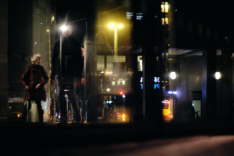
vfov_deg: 16.3
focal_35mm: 84
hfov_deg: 24.2
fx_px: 546
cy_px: 78
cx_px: 117
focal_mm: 56
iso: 6400
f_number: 1.2
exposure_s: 1/180
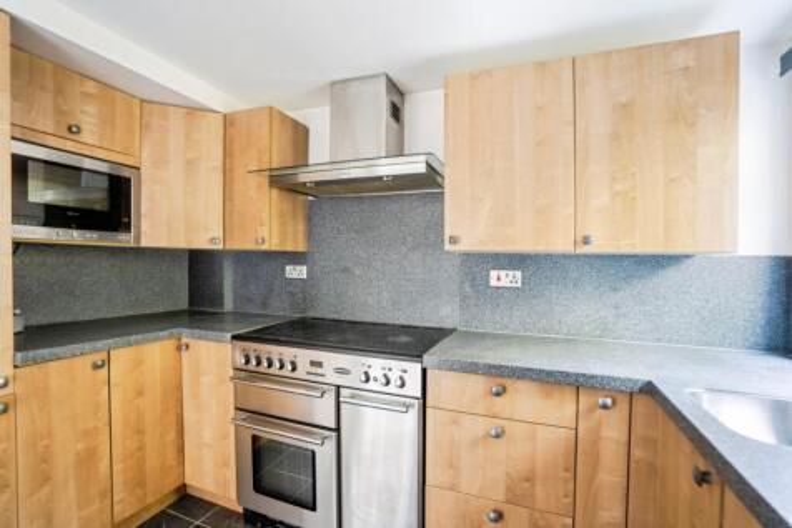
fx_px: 352
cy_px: 264
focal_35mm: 16
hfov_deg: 96.8
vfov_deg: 73.7
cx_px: 396
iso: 100
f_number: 4
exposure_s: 1/1.25
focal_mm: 16
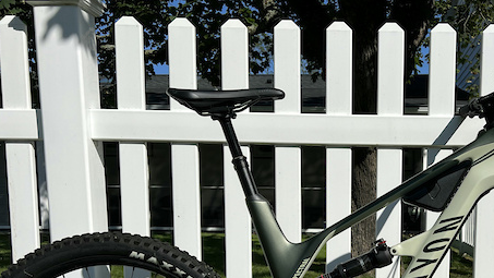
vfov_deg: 23.0
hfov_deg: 40.2
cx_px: 368
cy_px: 280
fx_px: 655
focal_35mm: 50
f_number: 1.5
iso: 50
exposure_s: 1/8696
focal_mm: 5.7
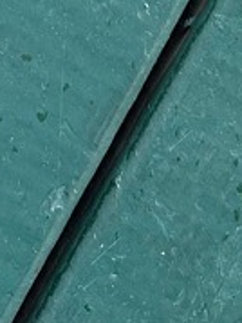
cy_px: -464
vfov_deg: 12.5
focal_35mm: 121
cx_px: 41
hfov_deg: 12.2
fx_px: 1129
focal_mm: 6.86
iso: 200
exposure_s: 1/121
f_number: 1.78
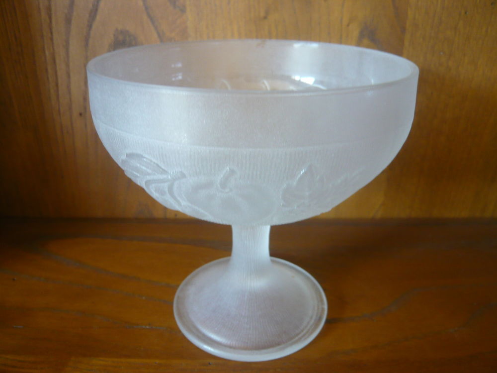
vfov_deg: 49.7
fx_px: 402
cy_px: 186
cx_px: 248
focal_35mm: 28
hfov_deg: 63.4
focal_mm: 4.6
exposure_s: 1/13
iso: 200
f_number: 2.8
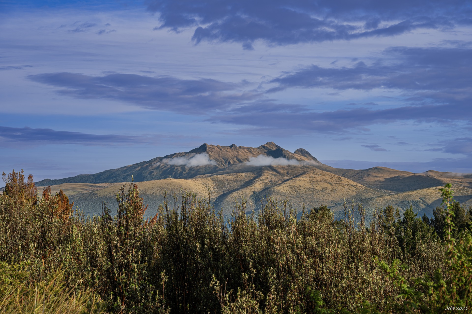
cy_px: 157
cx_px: 236
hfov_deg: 23.9
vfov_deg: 16.1
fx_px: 1114
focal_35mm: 85
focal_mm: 85
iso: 64
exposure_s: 1/40
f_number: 10
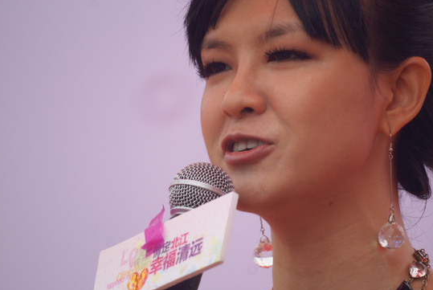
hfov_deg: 2.3
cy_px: 151
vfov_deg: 1.6
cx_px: 235
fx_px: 10719
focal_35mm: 890
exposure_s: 1/160
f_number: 8
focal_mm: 500
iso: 200
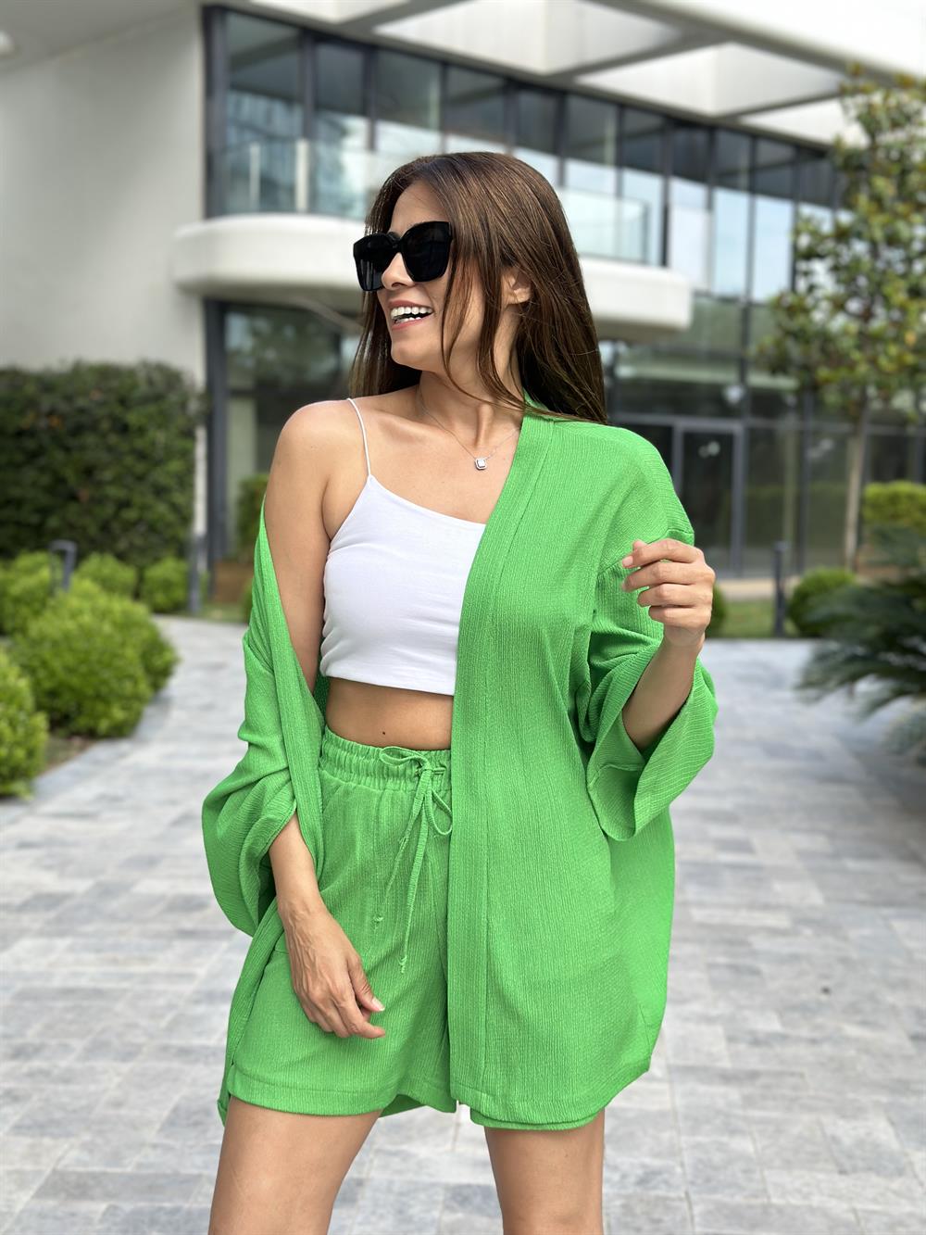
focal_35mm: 48
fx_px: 1712
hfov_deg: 30.3
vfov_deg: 39.7
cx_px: 463
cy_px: 618
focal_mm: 6.86
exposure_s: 1/415
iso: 80
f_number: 1.78
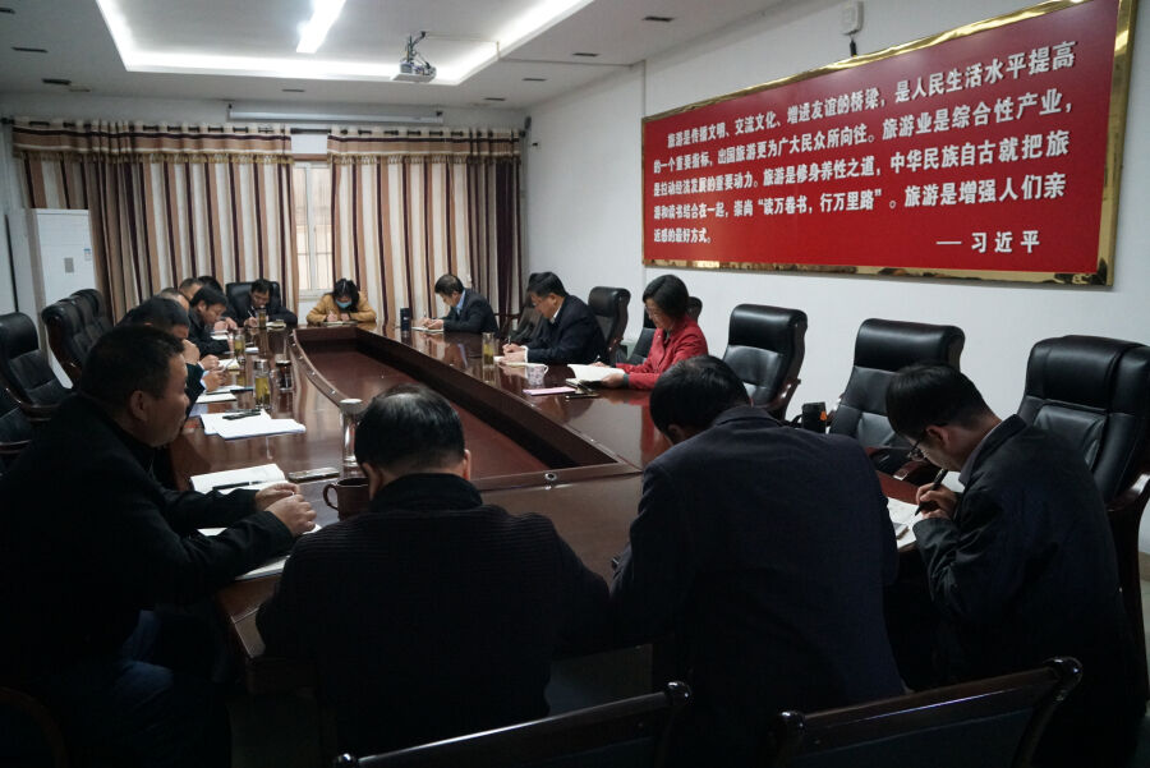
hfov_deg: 67.4
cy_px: 384
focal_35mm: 27
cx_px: 575
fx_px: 863
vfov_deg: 48.0
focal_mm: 18
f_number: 4
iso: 5000
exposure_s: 1/160
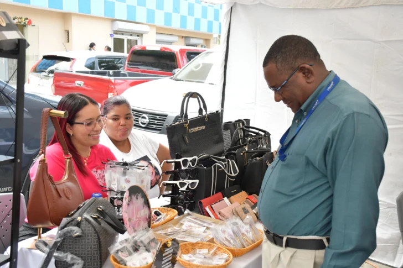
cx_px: 202
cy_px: 134
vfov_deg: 33.4
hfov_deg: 48.5
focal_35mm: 40
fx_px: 448
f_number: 5.6
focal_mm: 27
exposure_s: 1/400
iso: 1600
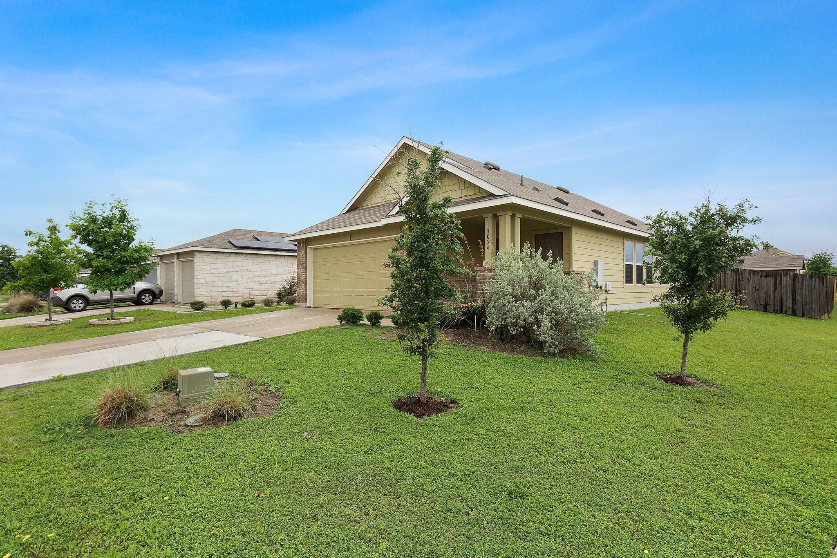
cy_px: 279
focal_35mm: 18
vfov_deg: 67.4
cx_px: 418
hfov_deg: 90.0
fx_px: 419
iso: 100
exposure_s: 1/200
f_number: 8
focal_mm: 12
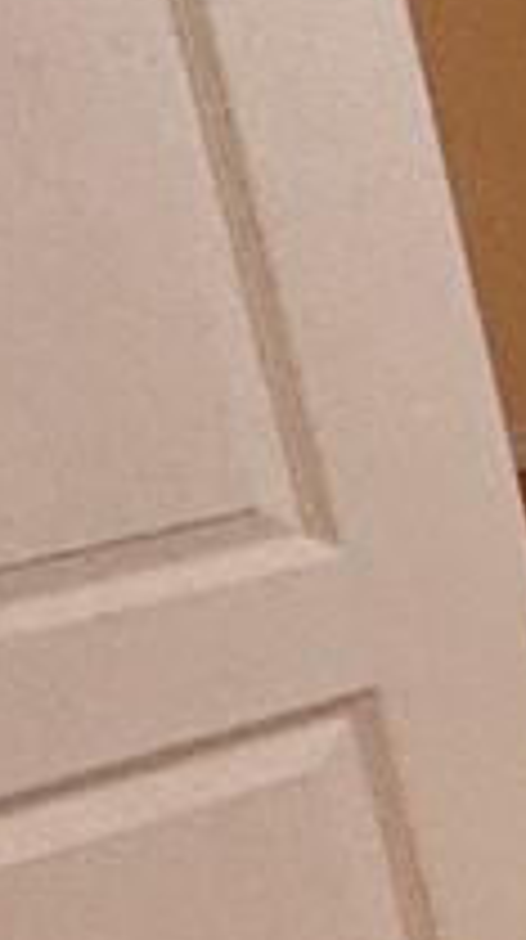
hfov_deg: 5.0
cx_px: 3250
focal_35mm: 117
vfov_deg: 18.3
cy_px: 396
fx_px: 2912
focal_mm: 2.22
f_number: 2.2
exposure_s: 1/60
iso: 160
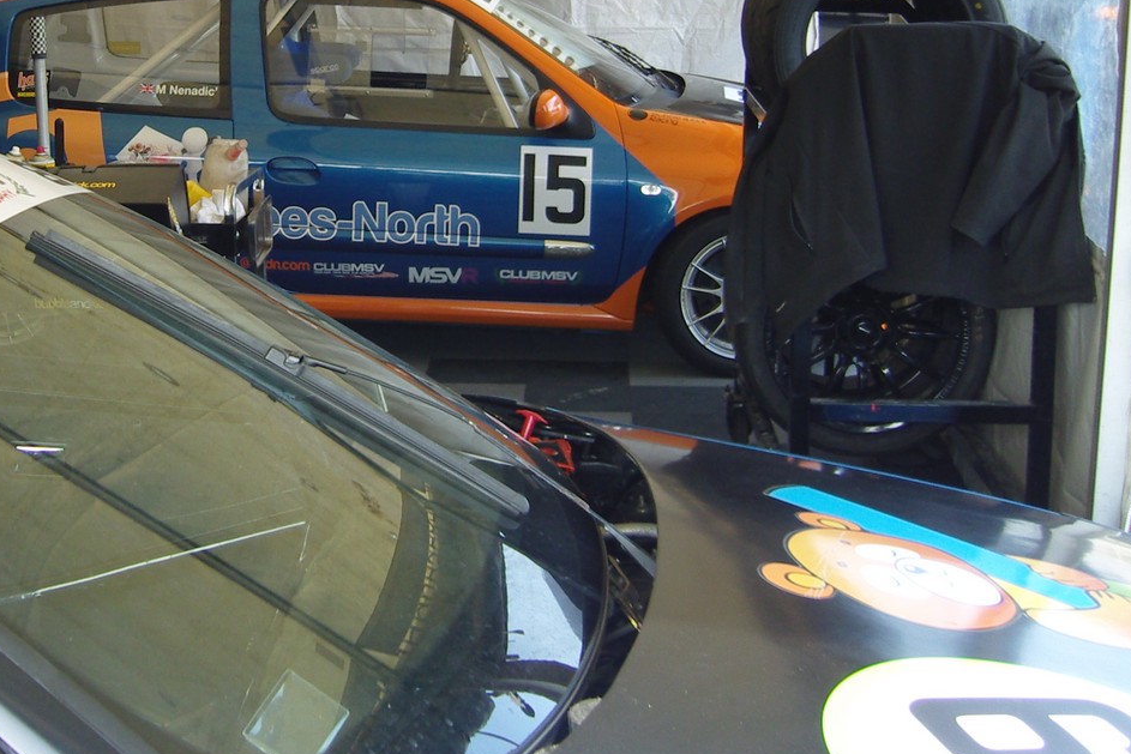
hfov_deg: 32.8
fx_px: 1885
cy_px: 89
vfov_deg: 22.1
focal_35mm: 60
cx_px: 295
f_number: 2.8
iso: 100
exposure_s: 1/125
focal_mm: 7.3
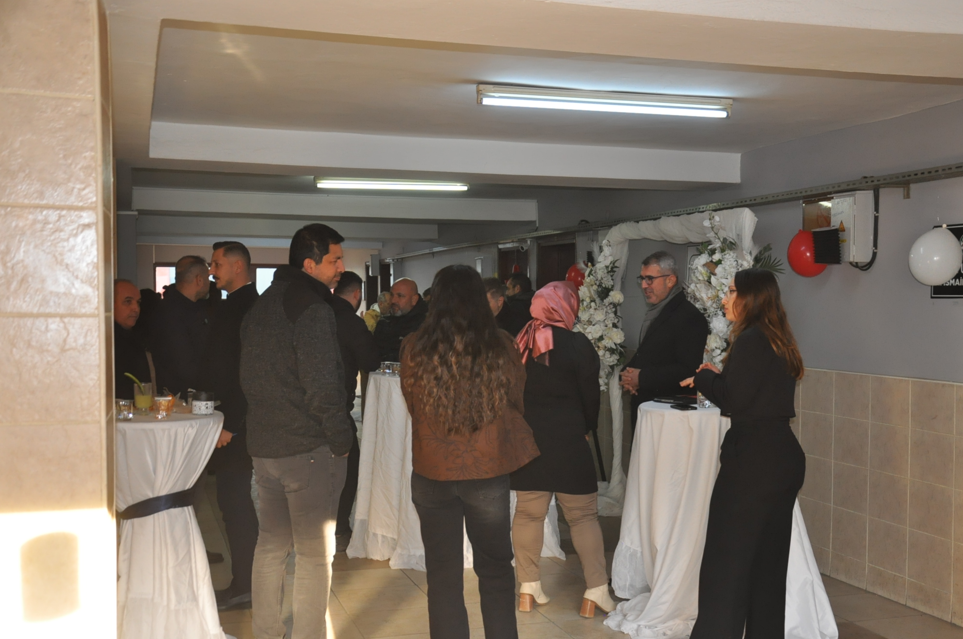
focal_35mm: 42
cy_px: 337
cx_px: 512
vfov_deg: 31.8
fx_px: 1122
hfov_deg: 46.4
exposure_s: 1/80
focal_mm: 26
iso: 800
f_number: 4
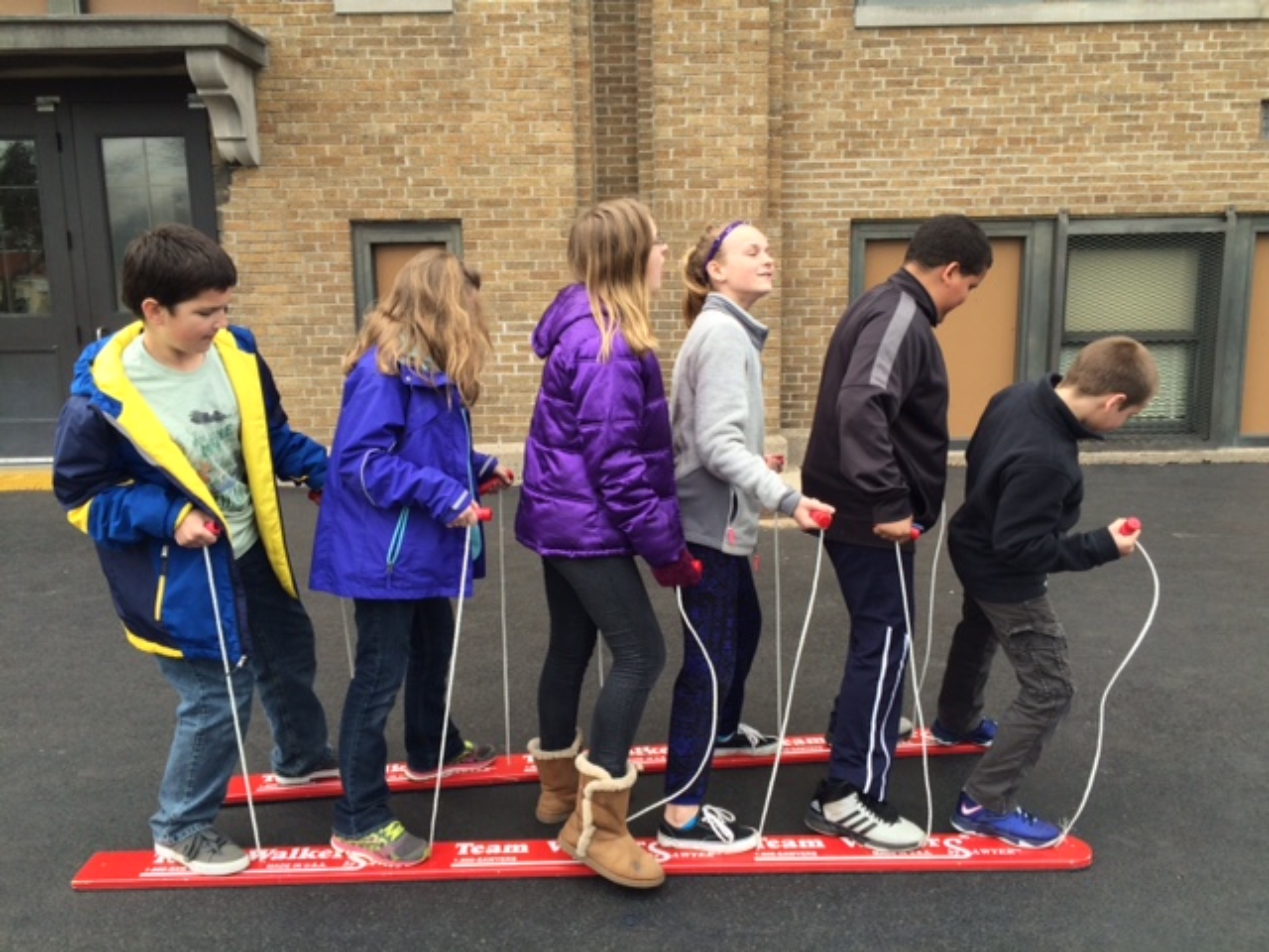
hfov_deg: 61.7
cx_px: 634
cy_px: 476
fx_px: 1063
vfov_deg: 48.2
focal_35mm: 29
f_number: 2.2
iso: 32
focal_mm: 4.15
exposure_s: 1/446
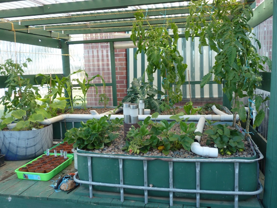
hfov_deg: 60.0
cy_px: 104
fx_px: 240
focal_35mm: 30
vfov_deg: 46.8
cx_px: 138
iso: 80
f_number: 3.4
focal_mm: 5
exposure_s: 1/60
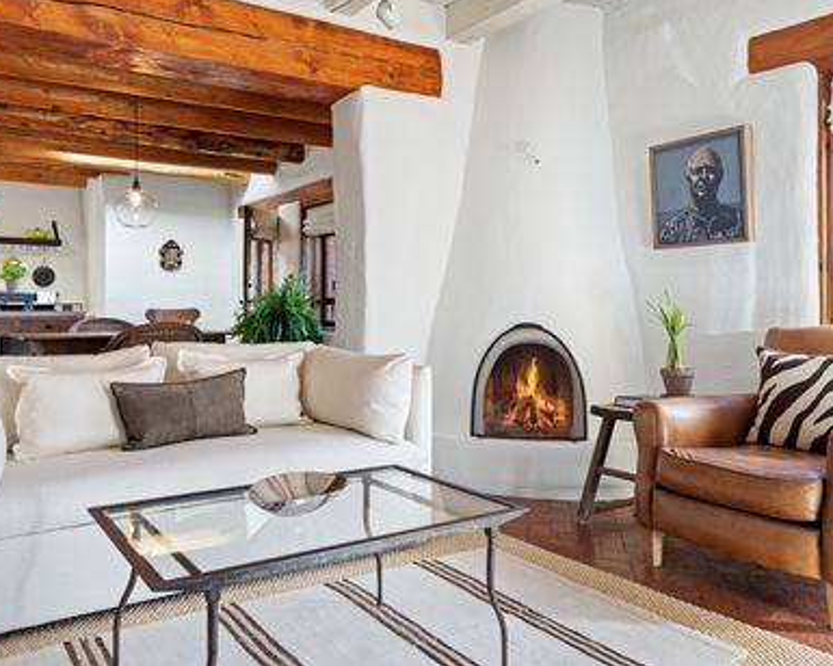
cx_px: 407
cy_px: 308
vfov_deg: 51.5
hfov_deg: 62.2
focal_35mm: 28
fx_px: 690
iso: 100
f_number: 8
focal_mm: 23
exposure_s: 1.3
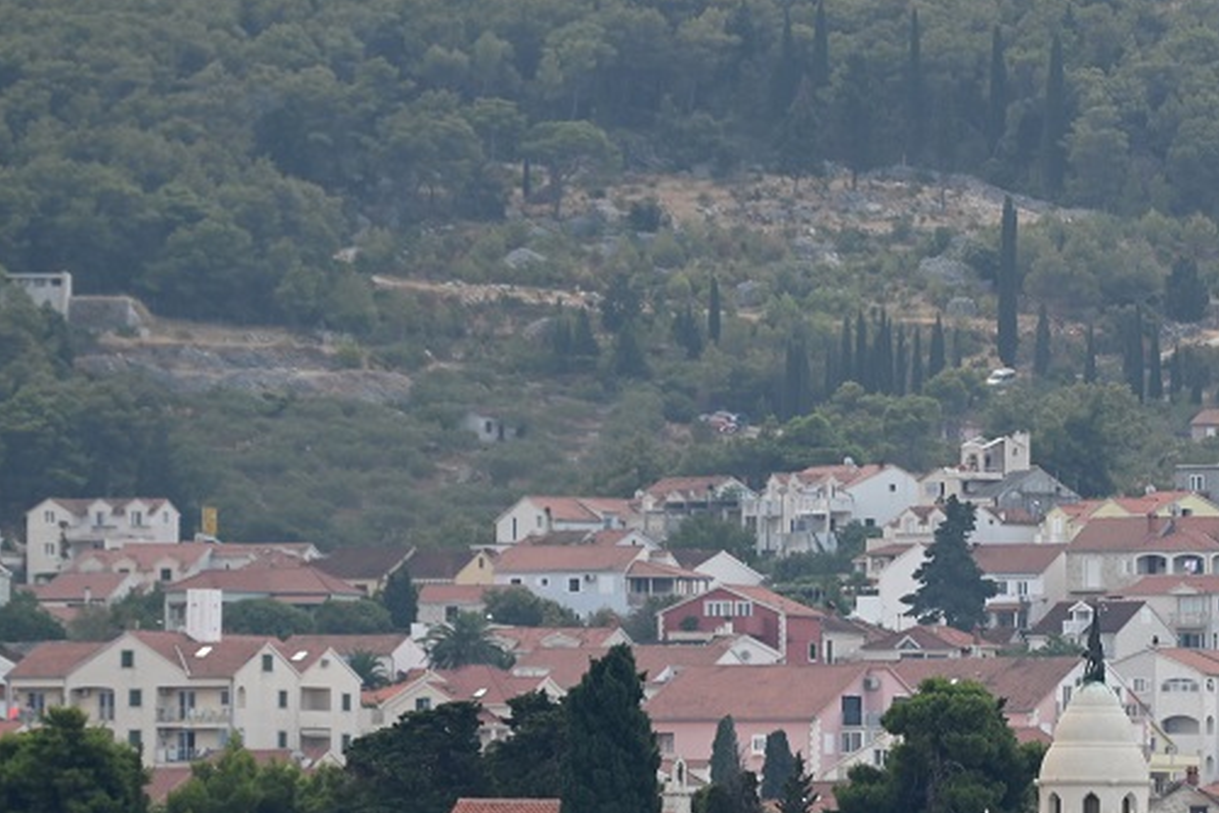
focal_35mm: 599
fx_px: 20281
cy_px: 503
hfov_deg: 3.4
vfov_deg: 2.3
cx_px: 956
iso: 160
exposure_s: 1/320
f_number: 5.6
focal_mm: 300
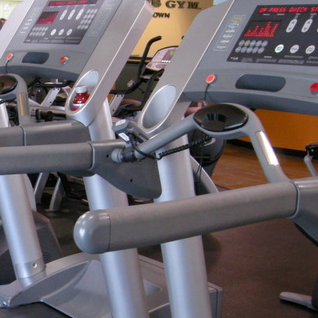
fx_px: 811
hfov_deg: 21.1
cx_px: -32
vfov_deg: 21.9
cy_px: 256
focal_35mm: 78
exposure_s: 1/4
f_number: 5.4
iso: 200
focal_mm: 7.5
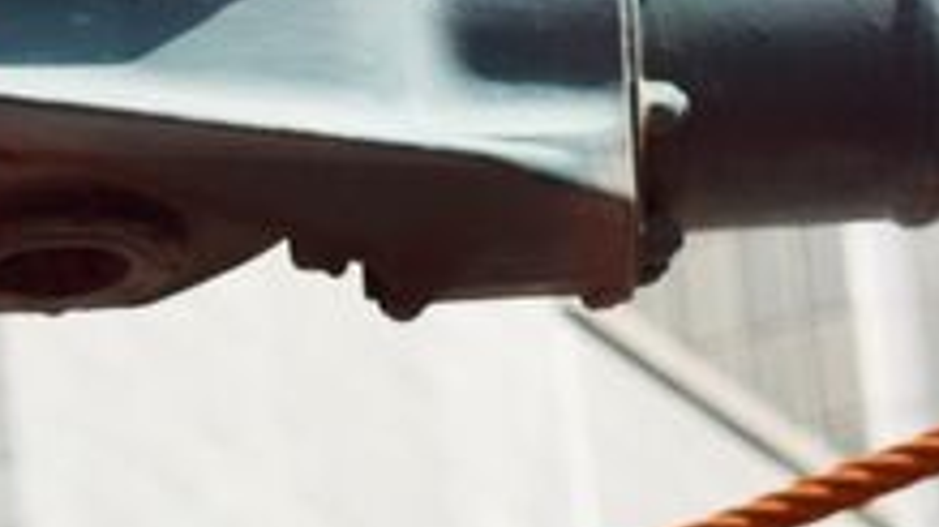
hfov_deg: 4.2
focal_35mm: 505
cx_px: -870
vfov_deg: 2.4
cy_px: 60
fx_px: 12571
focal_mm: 55
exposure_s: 1/320
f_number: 9
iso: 200
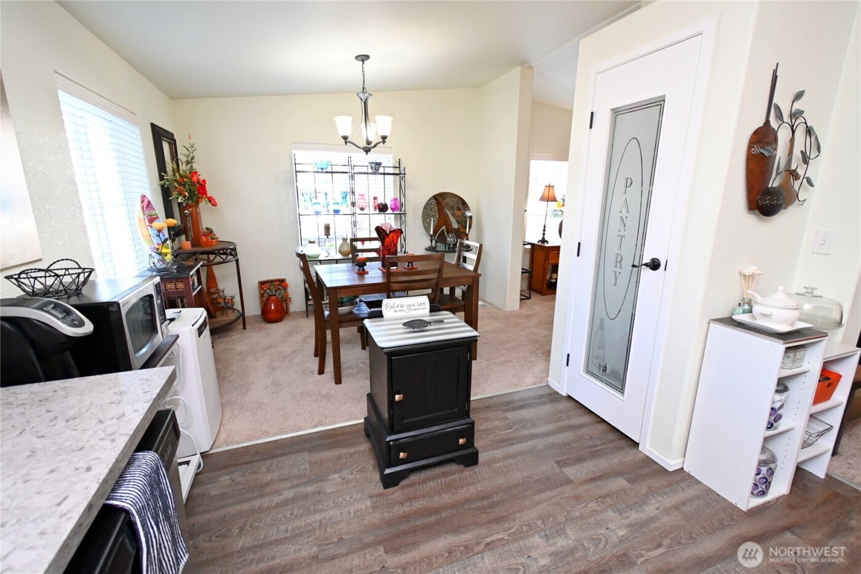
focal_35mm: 15
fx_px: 359
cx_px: 430
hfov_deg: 100.4
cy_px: 287
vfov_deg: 77.3
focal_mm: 10
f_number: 4.5
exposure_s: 1/125
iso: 1250
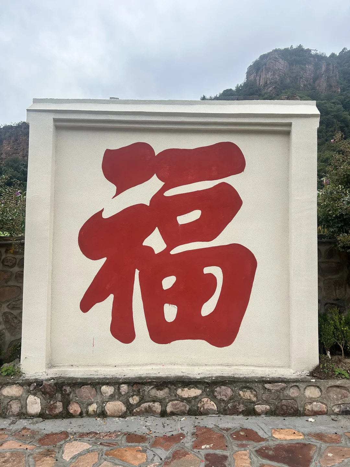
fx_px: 351
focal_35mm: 26
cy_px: 234
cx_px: 175
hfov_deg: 53.1
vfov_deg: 67.3
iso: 50
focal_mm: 5.7
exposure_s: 1/3165
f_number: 1.5
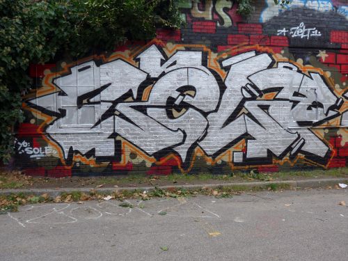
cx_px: 174
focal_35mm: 31
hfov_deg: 58.4
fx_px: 312
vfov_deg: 45.4
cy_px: 130
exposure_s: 1/320
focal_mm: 6.5
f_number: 2.8
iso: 80
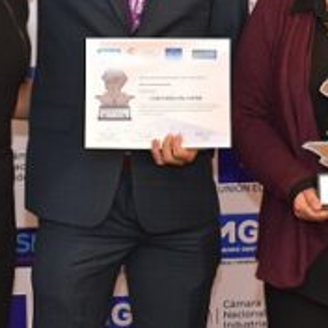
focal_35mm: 158
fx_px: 1692
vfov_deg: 11.1
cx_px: 121
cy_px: 90
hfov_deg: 11.1
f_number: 4.5
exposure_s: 1/80
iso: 800
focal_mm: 29
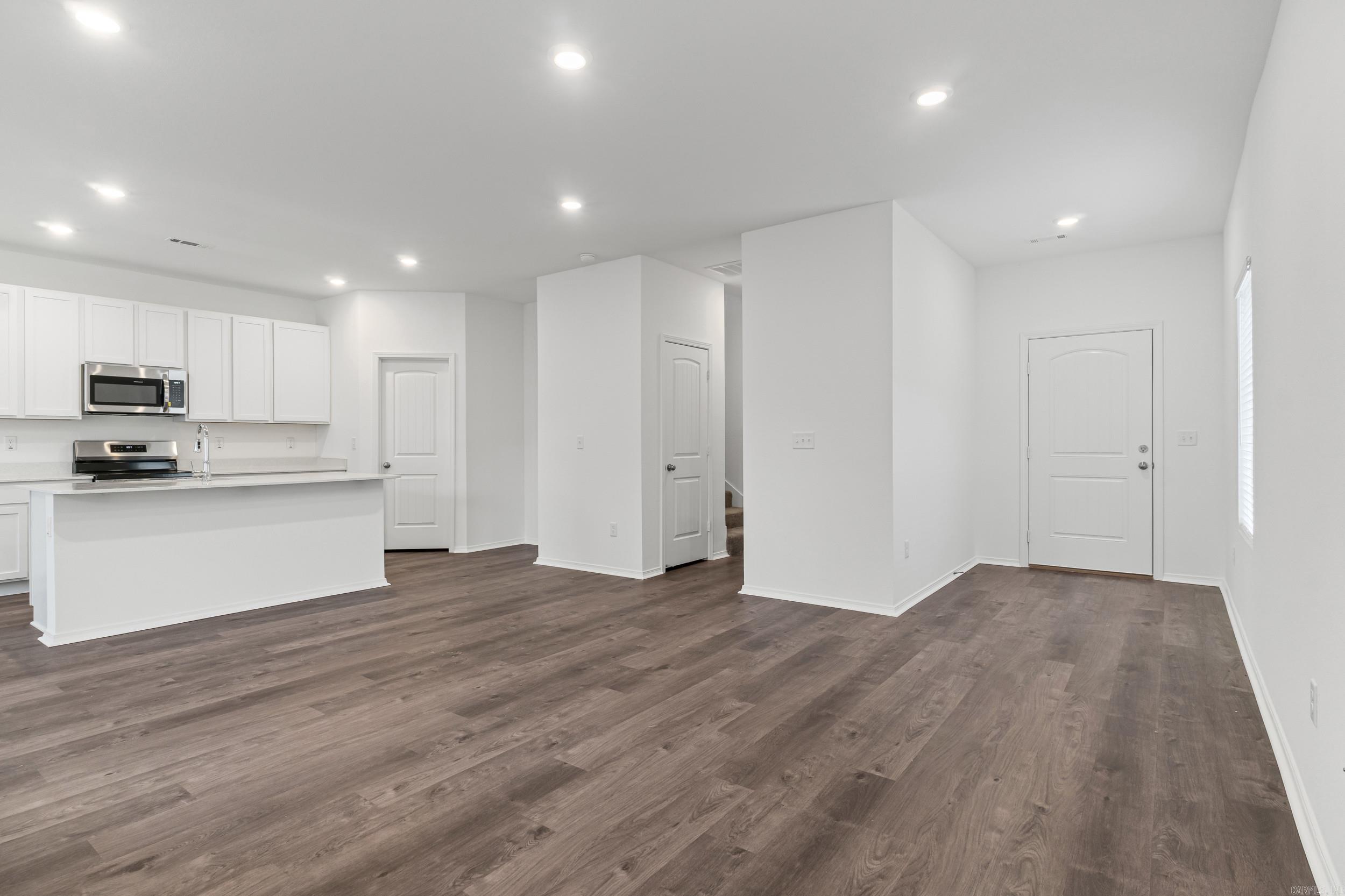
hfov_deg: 90.0
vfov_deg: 67.4
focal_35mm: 18
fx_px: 672
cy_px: 448
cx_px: 672
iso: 250
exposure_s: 1/3
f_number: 9
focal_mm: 12
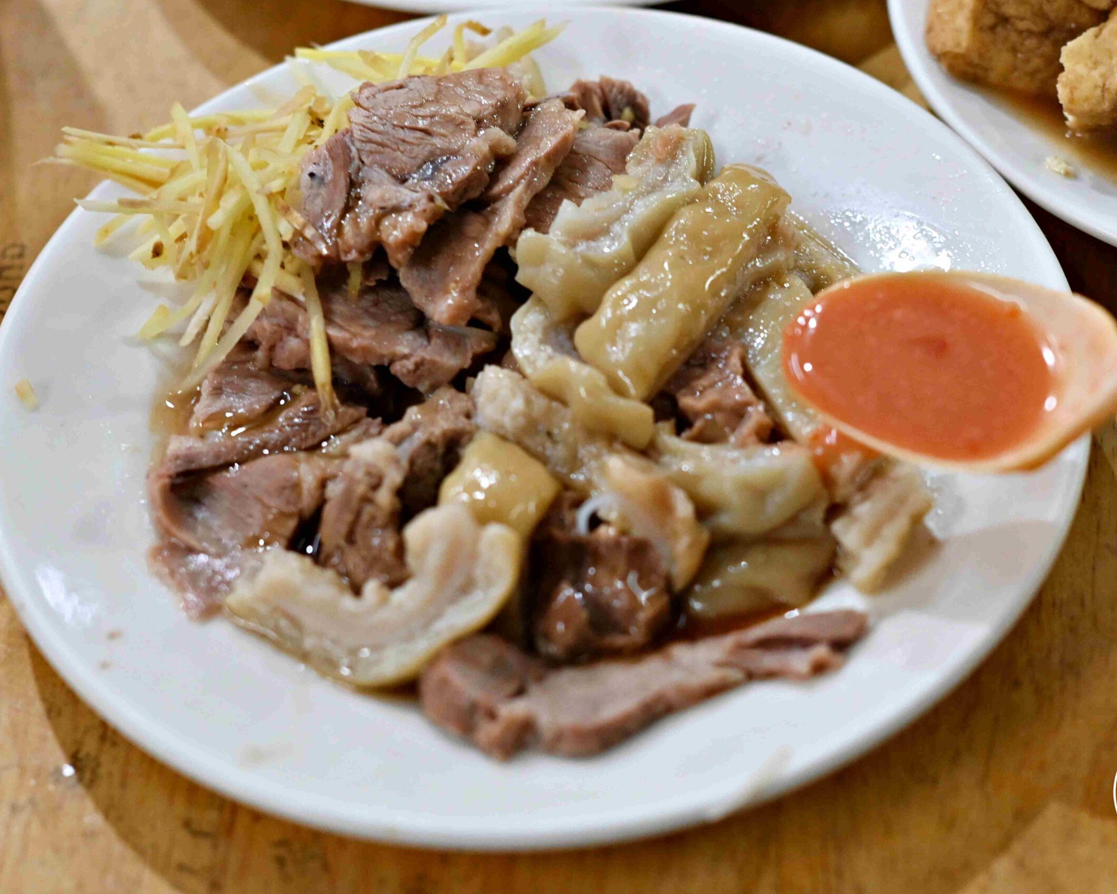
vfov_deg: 18.1
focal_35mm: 85
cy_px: 446
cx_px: 594
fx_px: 2810
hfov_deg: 22.5
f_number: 3.2
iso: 1250
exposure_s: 1/200
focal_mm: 50
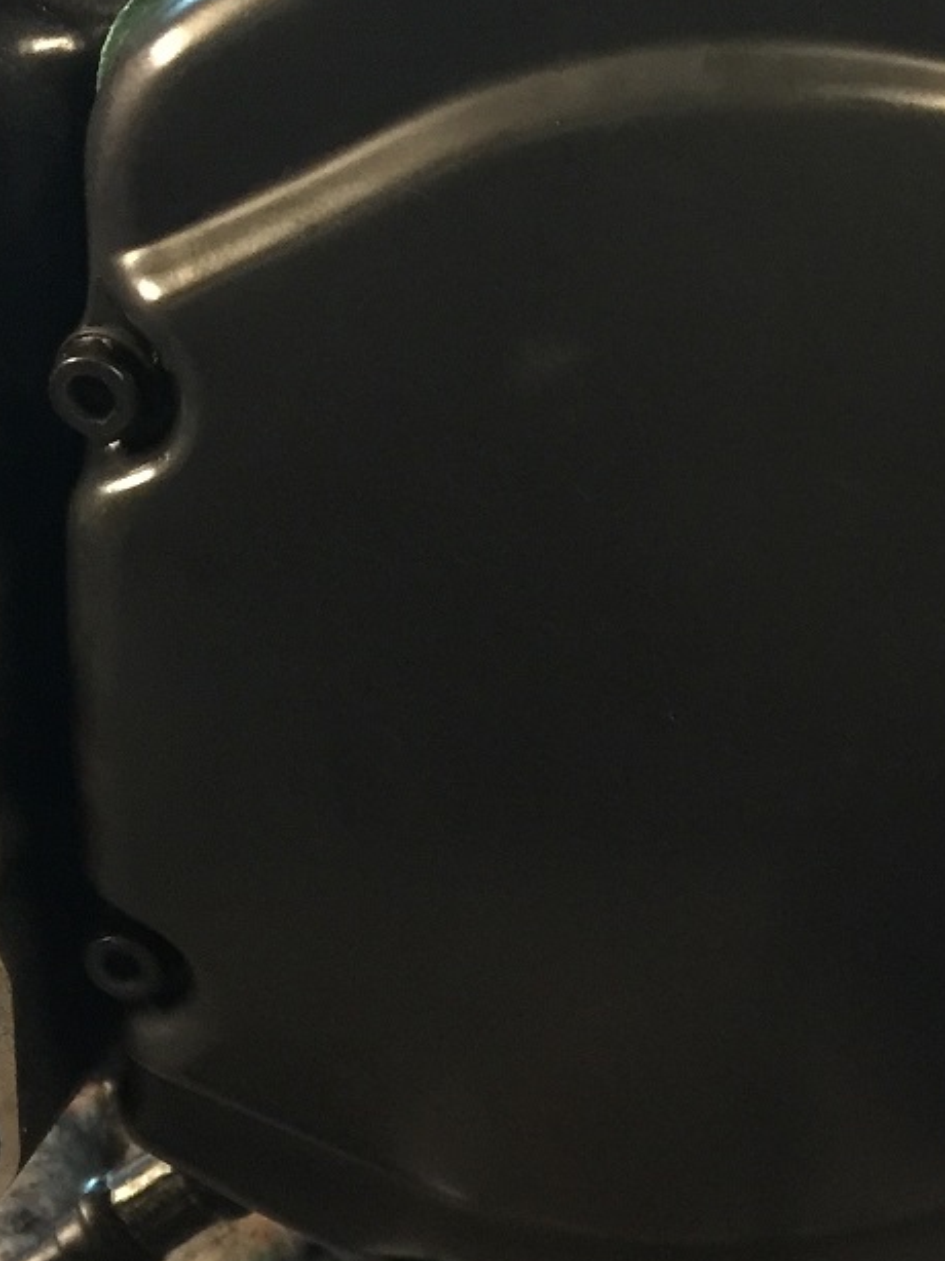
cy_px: 722
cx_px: 914
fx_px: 2295
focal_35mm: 63
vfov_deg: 30.7
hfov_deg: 22.5
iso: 125
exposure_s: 1/4
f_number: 2.2
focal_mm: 4.15
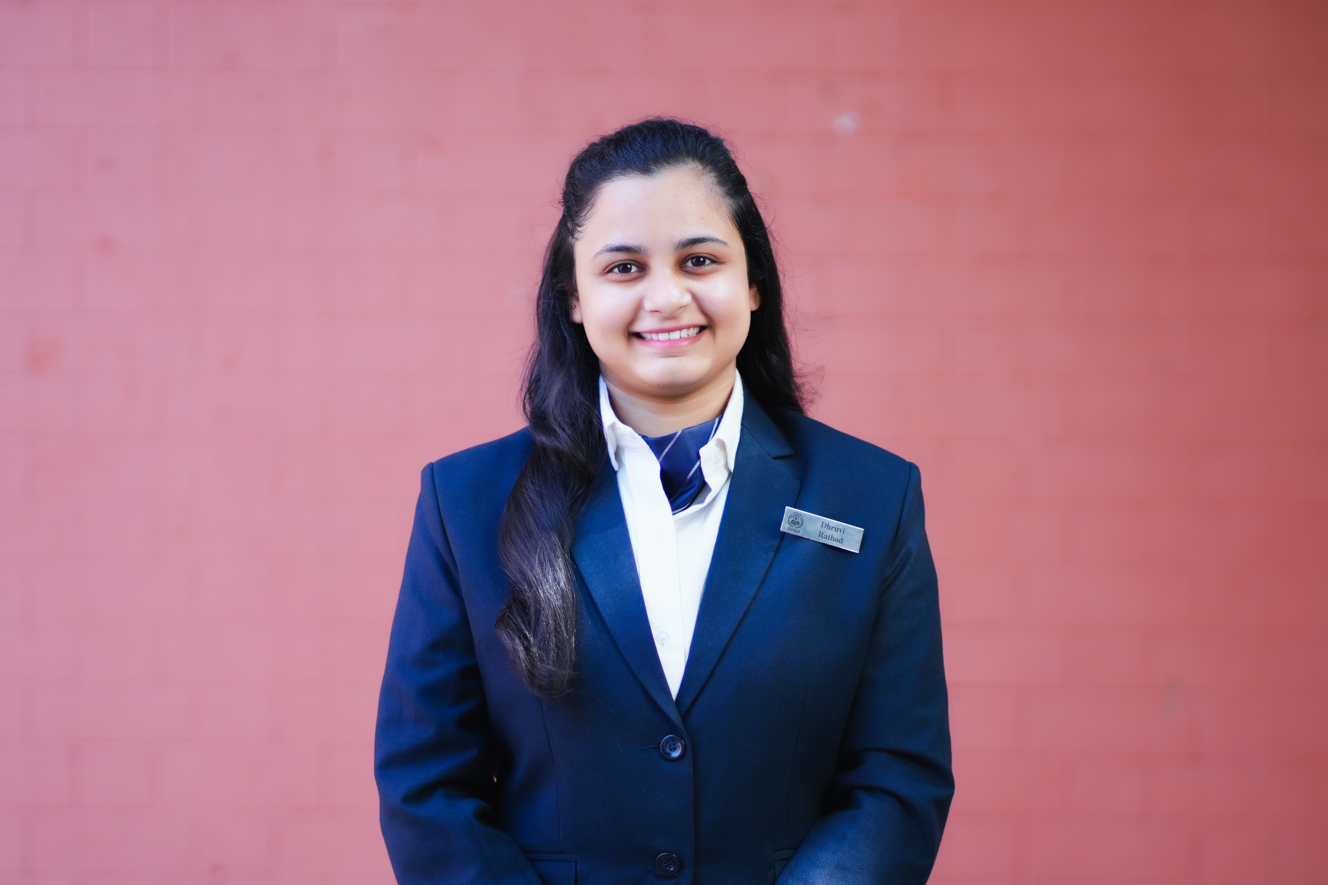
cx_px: 664
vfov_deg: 10.8
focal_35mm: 127
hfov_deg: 16.1
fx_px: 4685
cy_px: 442
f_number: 1.8
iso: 640
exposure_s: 1/2000
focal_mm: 85
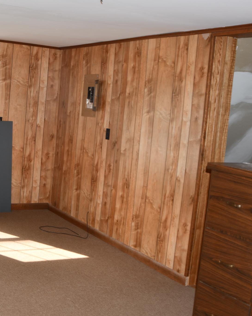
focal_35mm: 51
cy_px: 158
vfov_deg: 36.7
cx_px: 33
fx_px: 476
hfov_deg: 28.7
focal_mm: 24
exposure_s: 1/200
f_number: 3.5
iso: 200
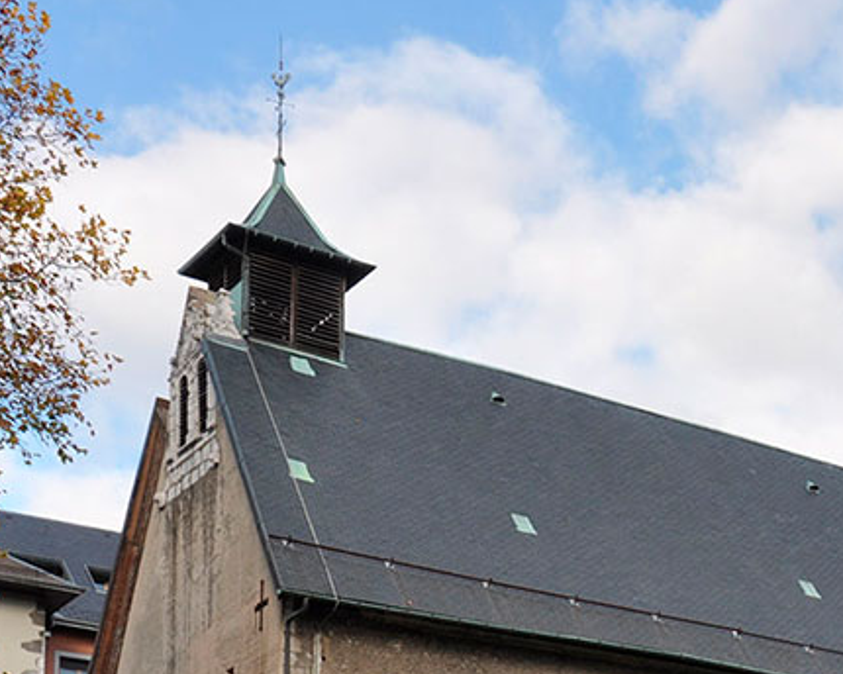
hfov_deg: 24.4
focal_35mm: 72
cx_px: 957
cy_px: 664
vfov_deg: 20.6
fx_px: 1800
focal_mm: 21
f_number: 10
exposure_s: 1/100
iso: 200
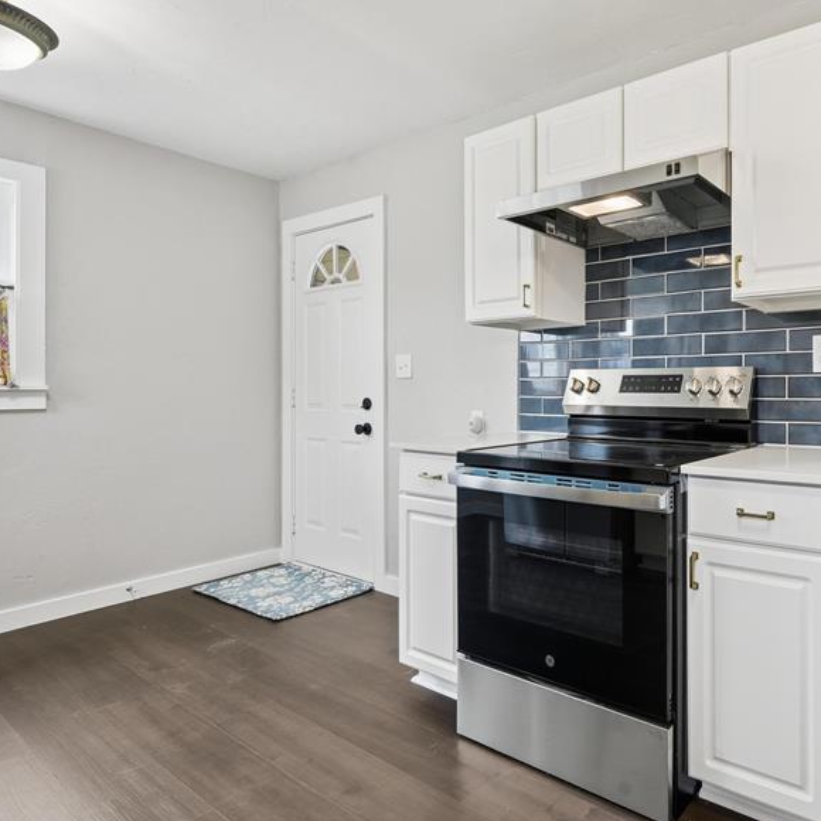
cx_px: 624
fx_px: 563
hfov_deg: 67.2
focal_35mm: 21
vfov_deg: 72.1
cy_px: 392
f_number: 9
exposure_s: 1/50
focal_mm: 14
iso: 100
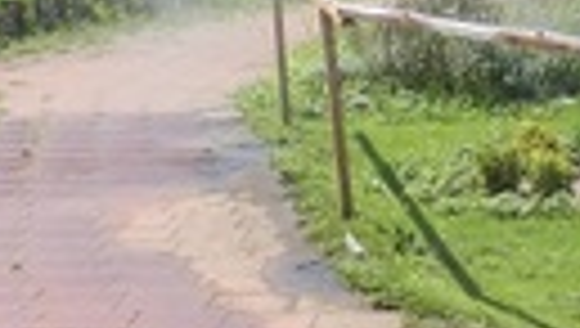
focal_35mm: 114
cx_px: 661
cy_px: 213
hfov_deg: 18.0
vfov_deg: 10.7
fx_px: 1756
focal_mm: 5.5
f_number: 3.3
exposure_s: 1/500
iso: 80
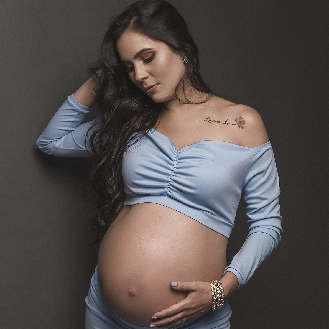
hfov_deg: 25.7
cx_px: 164
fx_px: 720
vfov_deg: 25.7
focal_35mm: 67
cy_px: 183
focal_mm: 35
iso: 50
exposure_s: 1/125
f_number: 3.2
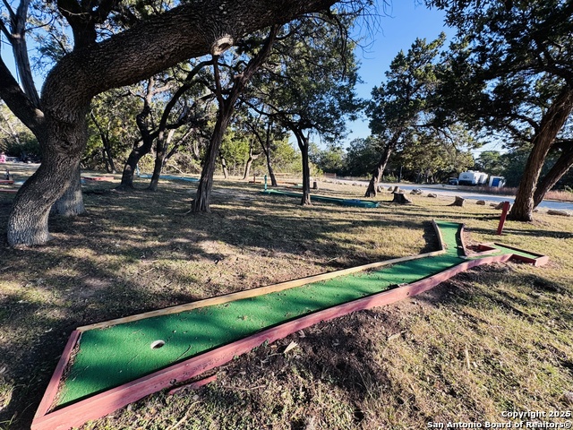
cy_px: 215
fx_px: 232
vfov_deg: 85.7
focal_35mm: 14
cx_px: 286
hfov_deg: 102.1
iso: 40
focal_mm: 2.22
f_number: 2.2
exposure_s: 1/340
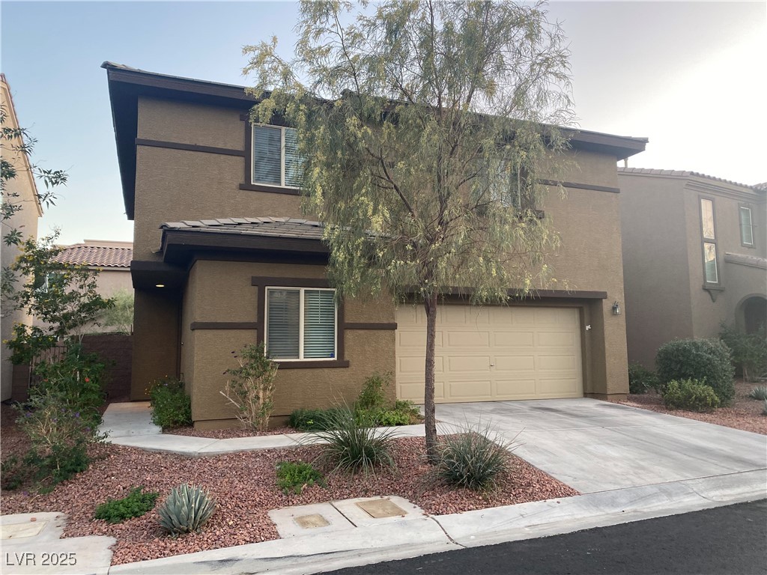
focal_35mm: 26
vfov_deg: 53.1
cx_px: 384
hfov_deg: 67.3
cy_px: 288
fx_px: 576
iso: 100
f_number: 1.8
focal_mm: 4.25
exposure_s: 1/120
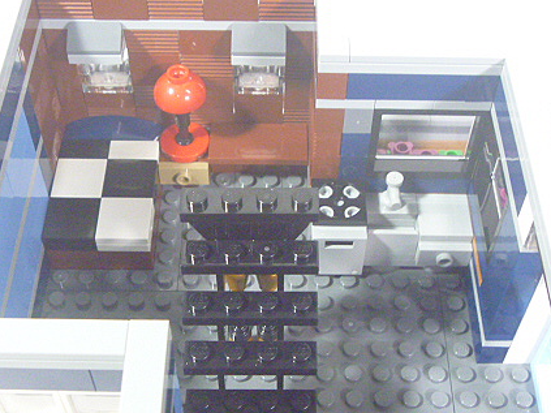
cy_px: 246
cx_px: 268
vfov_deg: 27.5
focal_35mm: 53
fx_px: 843
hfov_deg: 36.2
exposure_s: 1/20
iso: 800
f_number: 3.5
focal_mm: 6.3
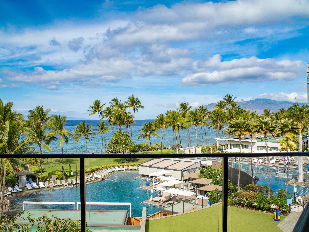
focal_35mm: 36
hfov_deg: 51.3
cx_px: 154
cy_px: 116
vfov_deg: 39.7
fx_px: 321
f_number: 8
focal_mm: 18
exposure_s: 1/400
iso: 400
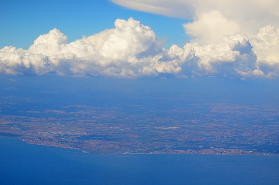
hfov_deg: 19.5
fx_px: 812
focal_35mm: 105
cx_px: 140
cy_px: 92
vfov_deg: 13.0
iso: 800
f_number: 4.5
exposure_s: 1/8000
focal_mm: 70
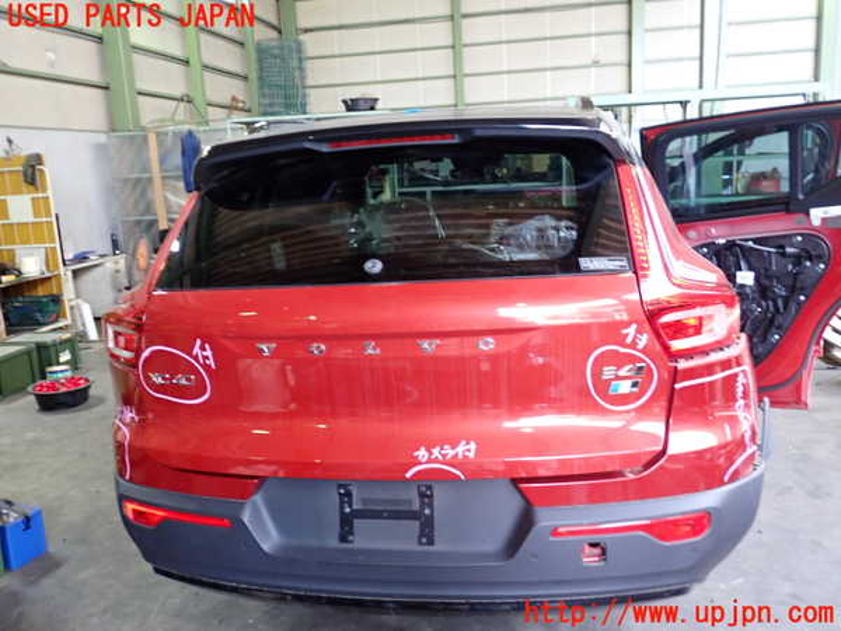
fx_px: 729
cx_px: 420
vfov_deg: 46.8
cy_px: 316
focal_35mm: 30
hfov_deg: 60.0
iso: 250
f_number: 2.3
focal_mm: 5.4
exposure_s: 1/30
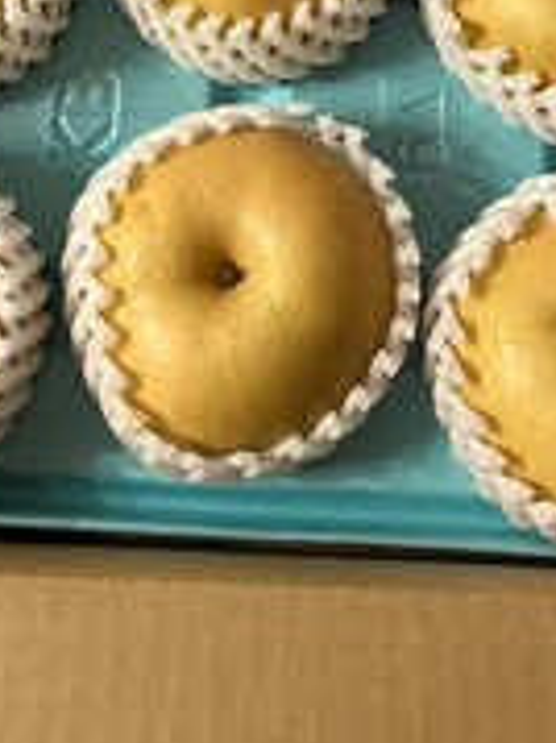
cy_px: -54
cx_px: 261
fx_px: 1244
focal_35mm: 58
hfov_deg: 25.2
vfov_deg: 30.2
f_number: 1.6
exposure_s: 1/50
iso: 250
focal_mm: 5.1
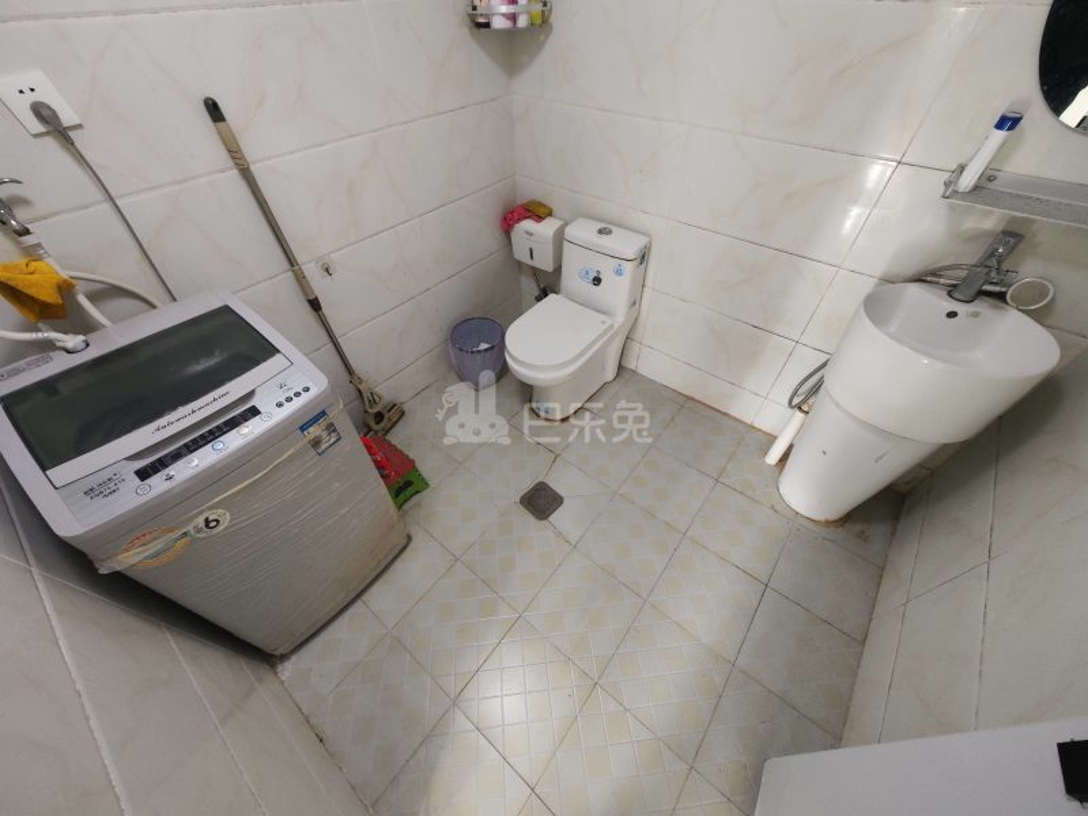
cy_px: 408
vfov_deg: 89.9
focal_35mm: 13
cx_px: 544
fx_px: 409
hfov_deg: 106.2
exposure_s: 1/30
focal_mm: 2.39
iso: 1065
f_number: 2.2
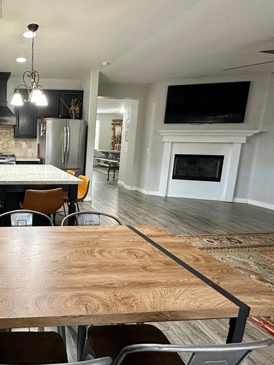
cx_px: 18
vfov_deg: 76.4
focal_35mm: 22
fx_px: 232
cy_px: 176
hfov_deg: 52.2
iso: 500
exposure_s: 1/60
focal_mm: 2.22
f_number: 2.2
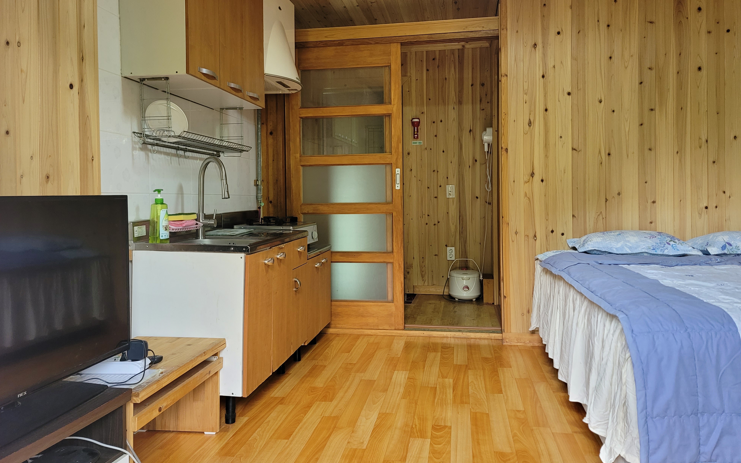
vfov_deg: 45.9
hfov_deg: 68.4
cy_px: 205
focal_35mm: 27
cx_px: 373
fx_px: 545
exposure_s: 1/120
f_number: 1.8
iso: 320
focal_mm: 7
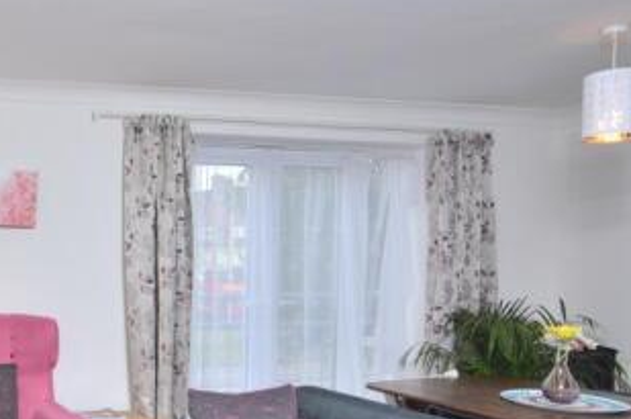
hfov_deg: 46.3
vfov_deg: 37.1
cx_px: 10
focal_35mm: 35
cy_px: 294
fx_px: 614
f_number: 5.6
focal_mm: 11
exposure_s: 1/200
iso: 200
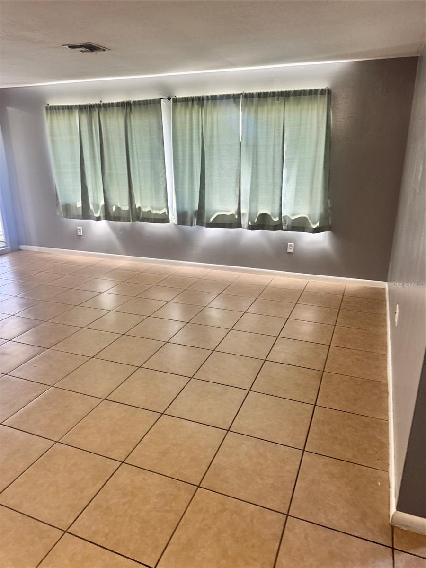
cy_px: 284
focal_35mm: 24
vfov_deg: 71.6
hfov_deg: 56.8
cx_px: 213
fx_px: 394
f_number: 1.78
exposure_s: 1/60
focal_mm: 6.76
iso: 200
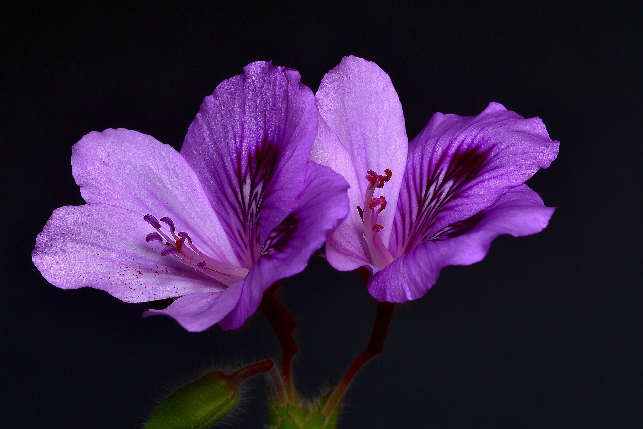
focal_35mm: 263
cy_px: 239
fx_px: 4697
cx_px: 277
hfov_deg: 7.8
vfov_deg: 5.2
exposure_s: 8
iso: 100
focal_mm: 150
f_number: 16
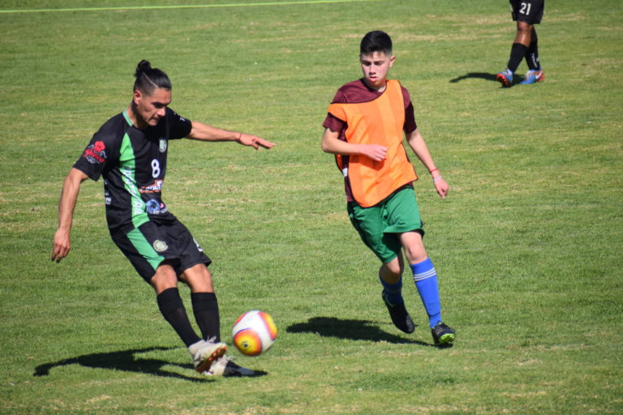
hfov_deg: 4.9
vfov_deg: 3.3
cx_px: 312
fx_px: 7268
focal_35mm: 420
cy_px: 208
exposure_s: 1/2000
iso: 400
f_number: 7.1
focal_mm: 280
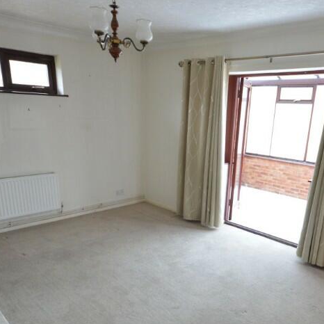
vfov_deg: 56.2
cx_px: 197
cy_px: 213
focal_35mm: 28
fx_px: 297
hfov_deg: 56.8
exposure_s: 1/6
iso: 400
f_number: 8
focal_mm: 10
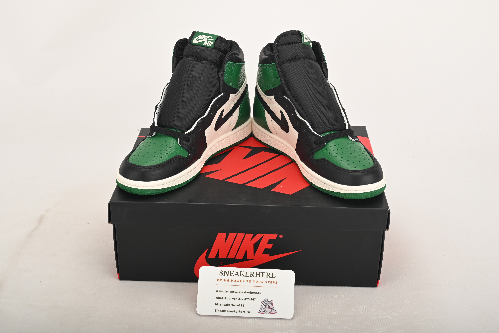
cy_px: 166
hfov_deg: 41.1
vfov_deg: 28.1
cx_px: 250
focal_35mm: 48
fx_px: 666
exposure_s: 1/200
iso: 100
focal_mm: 48
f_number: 11
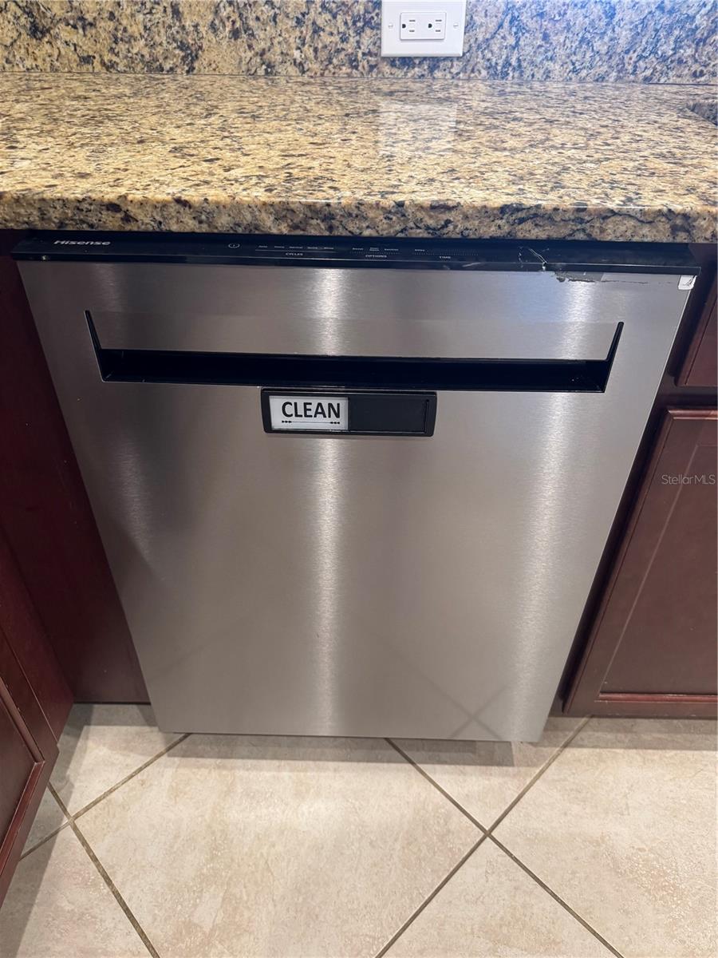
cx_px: 359
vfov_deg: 71.6
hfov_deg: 56.8
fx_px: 664
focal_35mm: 24
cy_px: 479
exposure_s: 1/60
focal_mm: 6.76
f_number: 1.78
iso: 320
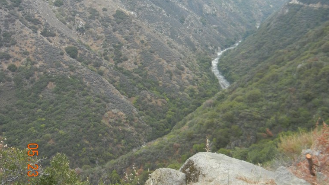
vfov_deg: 26.9
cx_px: 164
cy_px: 58
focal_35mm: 44
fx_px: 384
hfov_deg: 46.4
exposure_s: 1/613
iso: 160
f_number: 3.5
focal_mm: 5.4
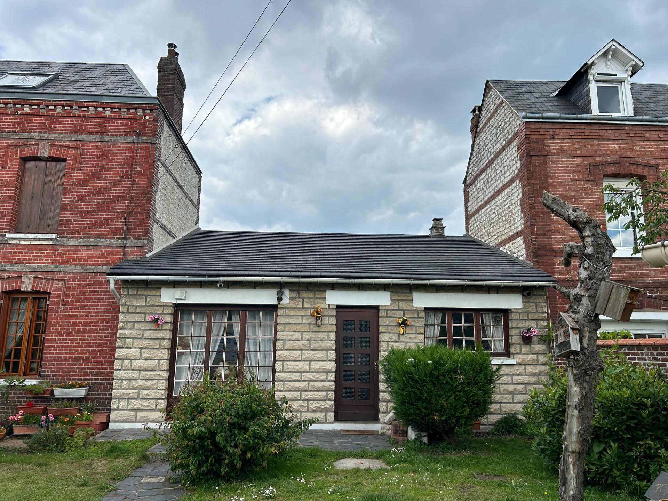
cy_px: 250
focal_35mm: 26
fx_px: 502
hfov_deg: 67.3
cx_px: 334
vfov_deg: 53.1
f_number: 1.5
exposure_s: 1/2571
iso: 50
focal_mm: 5.7
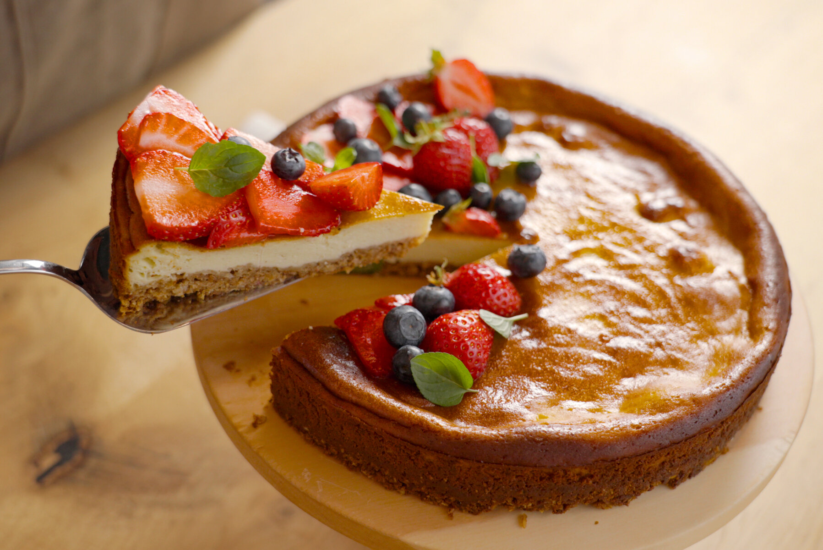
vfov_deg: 29.3
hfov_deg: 42.7
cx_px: 412
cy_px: 275
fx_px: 1052
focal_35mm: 46
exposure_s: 1/400
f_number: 4
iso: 2000
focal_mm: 46
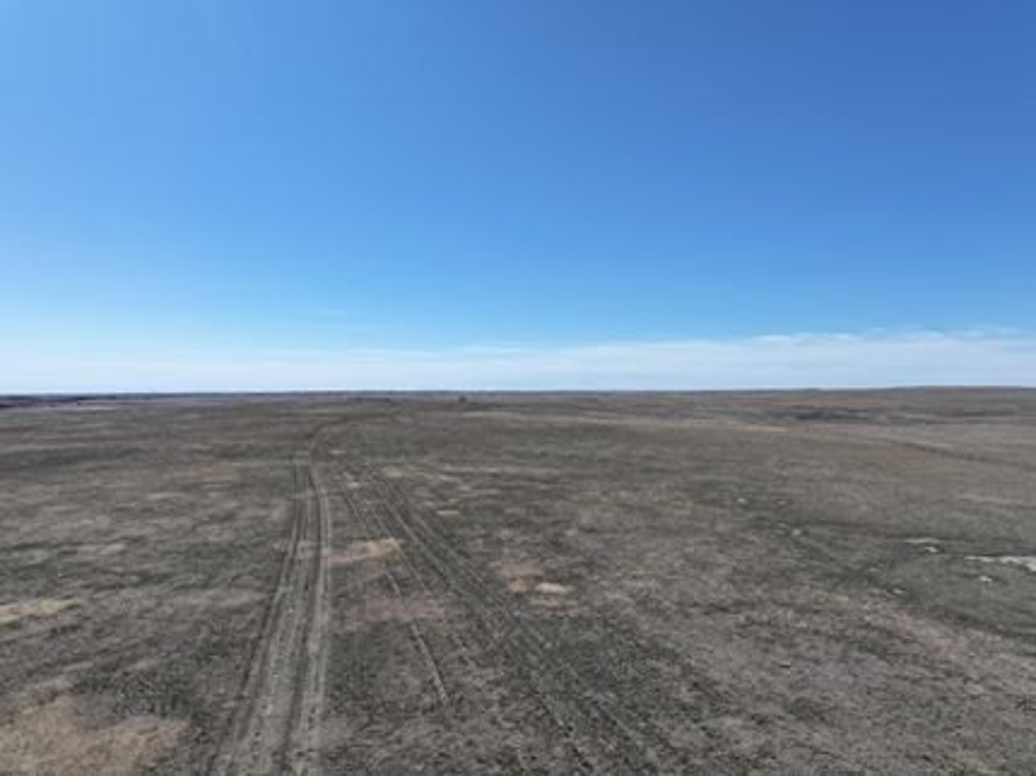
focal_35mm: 24
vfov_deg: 56.8
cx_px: 518
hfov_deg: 71.6
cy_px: 388
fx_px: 718
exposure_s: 1/3200
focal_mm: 12.29
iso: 130
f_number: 2.8
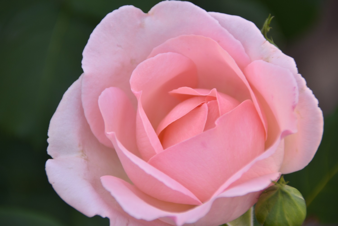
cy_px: 113
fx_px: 4225
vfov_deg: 3.1
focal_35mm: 450
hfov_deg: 4.6
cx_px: 169
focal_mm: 300
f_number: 5.6
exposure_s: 1/125
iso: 100
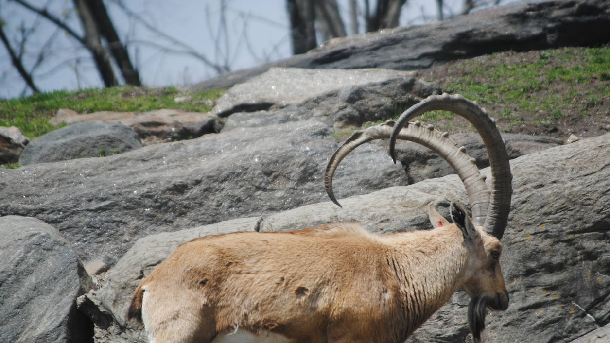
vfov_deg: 3.0
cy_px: 177
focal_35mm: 401
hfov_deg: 5.4
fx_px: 6486
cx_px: 331
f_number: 5.6
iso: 200
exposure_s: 1/1000
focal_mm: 200
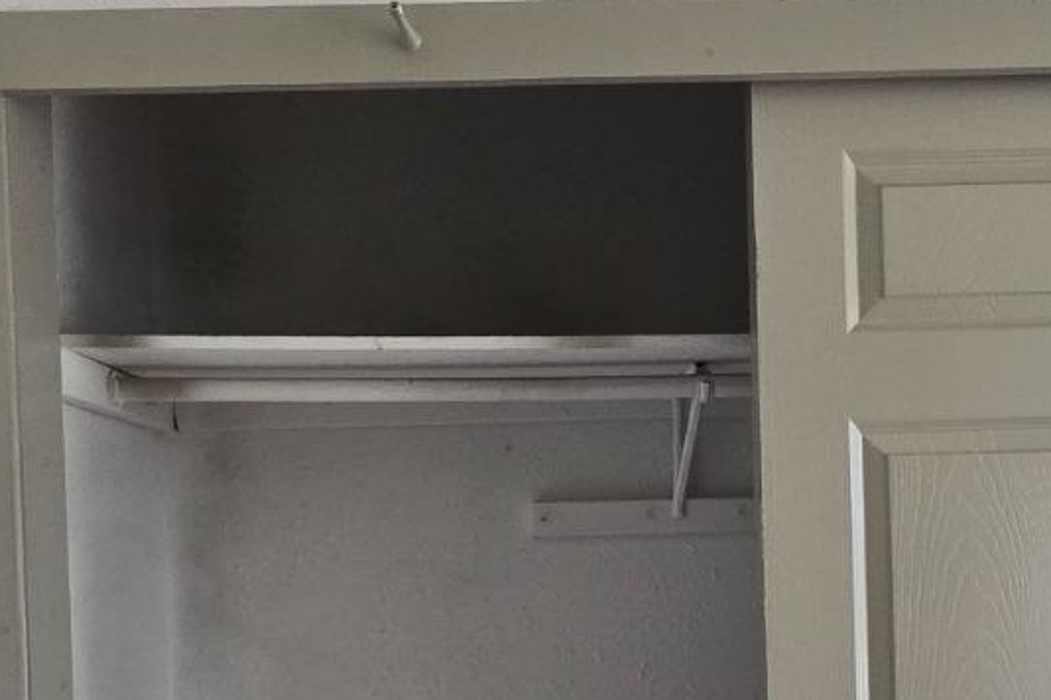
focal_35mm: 38
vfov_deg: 34.0
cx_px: 585
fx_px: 1109
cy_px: 559
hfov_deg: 50.6
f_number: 2.2
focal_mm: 2.2
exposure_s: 1/100
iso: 250
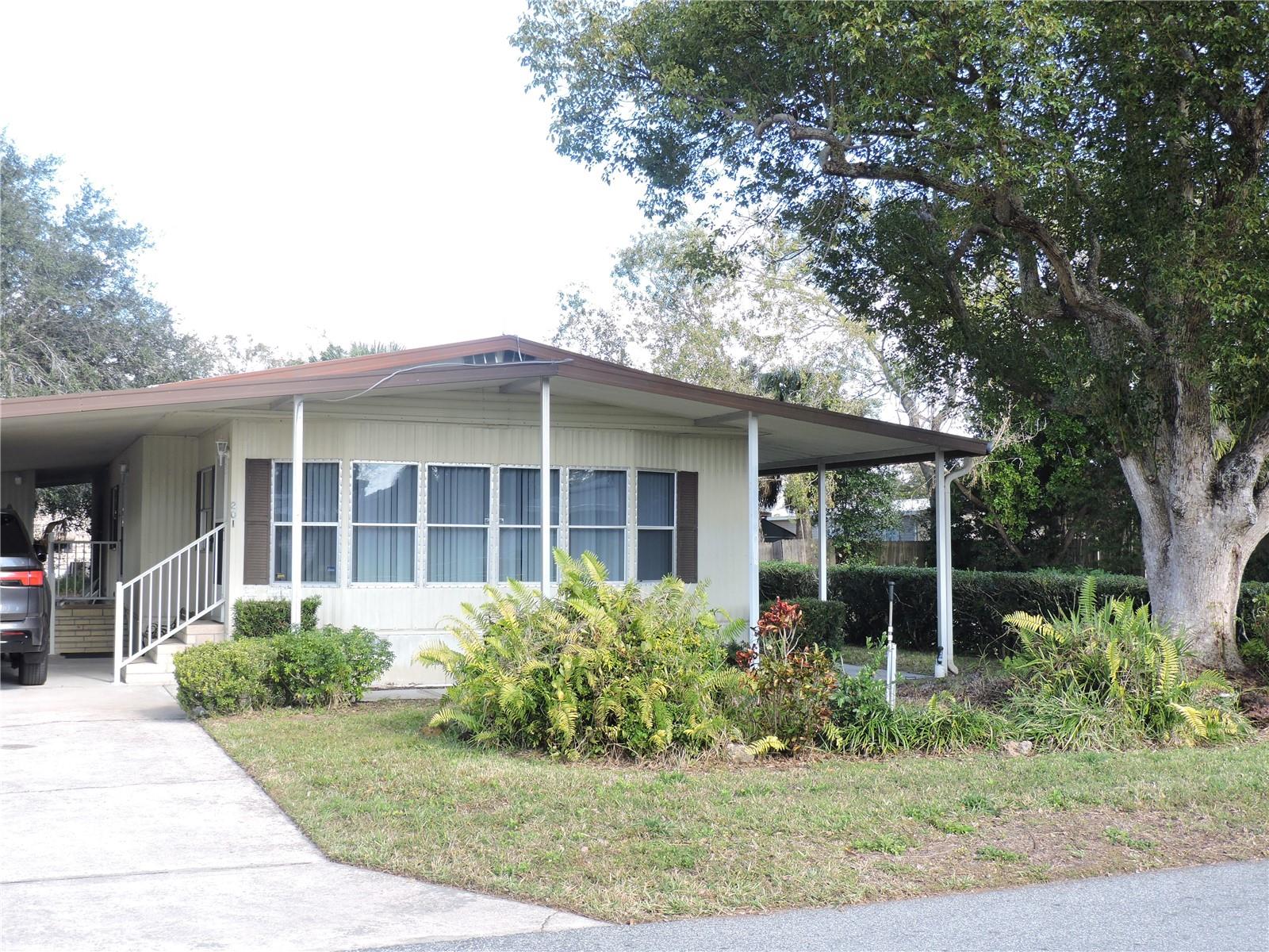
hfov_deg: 46.8
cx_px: 634
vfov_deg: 36.0
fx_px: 1466
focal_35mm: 40
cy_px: 476
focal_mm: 7.1
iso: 100
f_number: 3.3
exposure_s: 1/125
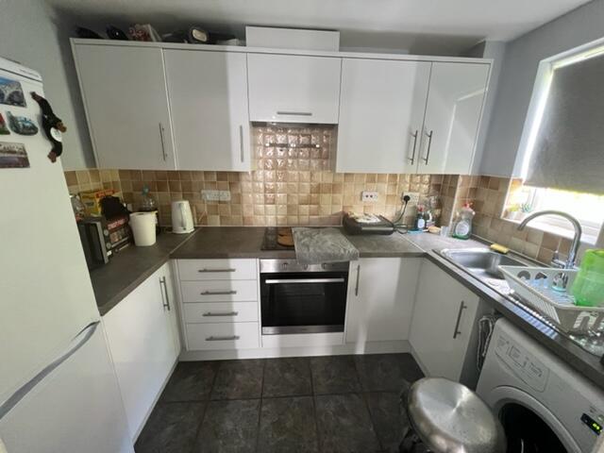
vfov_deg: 89.9
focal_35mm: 13
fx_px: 227
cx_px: 302
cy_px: 226
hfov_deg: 106.2
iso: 320
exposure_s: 1/60
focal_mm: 1.57
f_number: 1.8
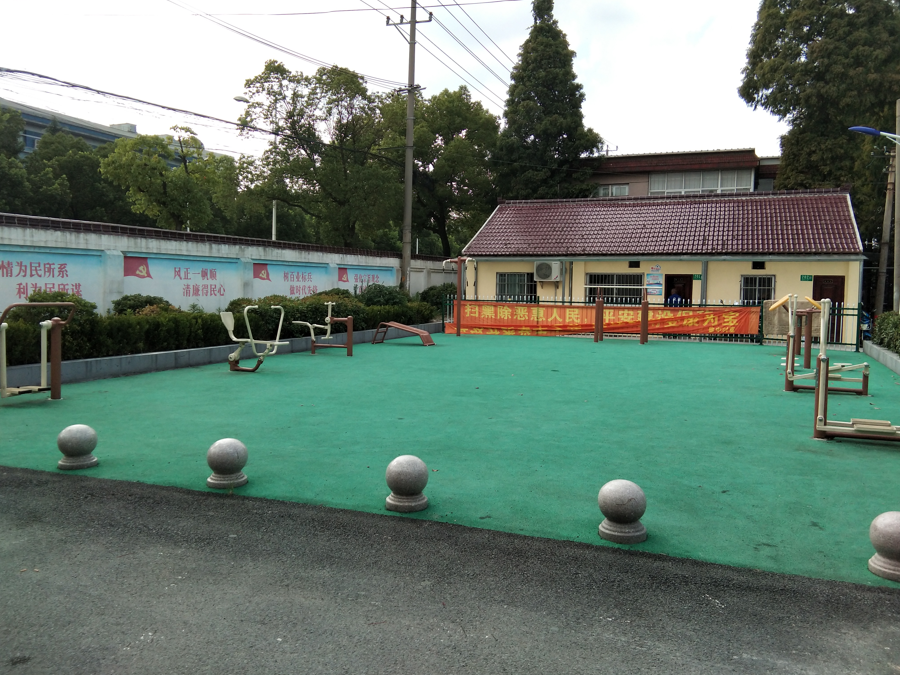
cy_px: 334
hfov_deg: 56.8
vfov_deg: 44.2
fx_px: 832
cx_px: 461
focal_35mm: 32
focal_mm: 3.69
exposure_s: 1/570
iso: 50
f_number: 2.2
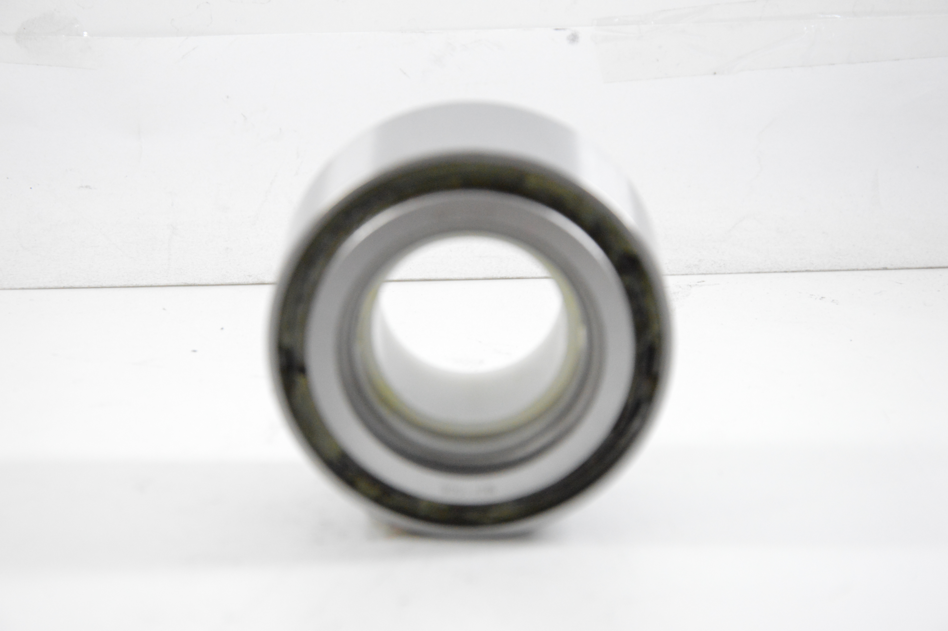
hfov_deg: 18.2
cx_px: 474
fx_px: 2960
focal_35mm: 112
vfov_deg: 12.2
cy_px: 316
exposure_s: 1/100
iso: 3200
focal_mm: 75
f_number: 7.1
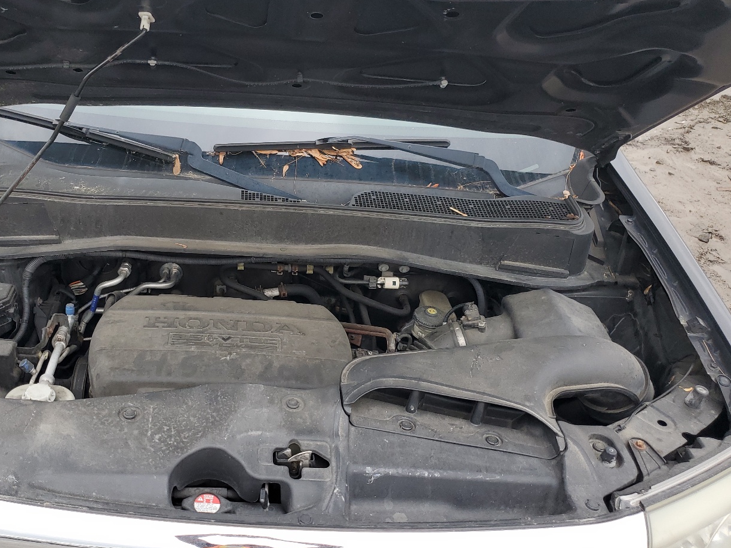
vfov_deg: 41.8
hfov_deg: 53.2
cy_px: 270
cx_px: 259
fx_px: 718
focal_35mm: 34
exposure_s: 1/196
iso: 50
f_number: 1.5
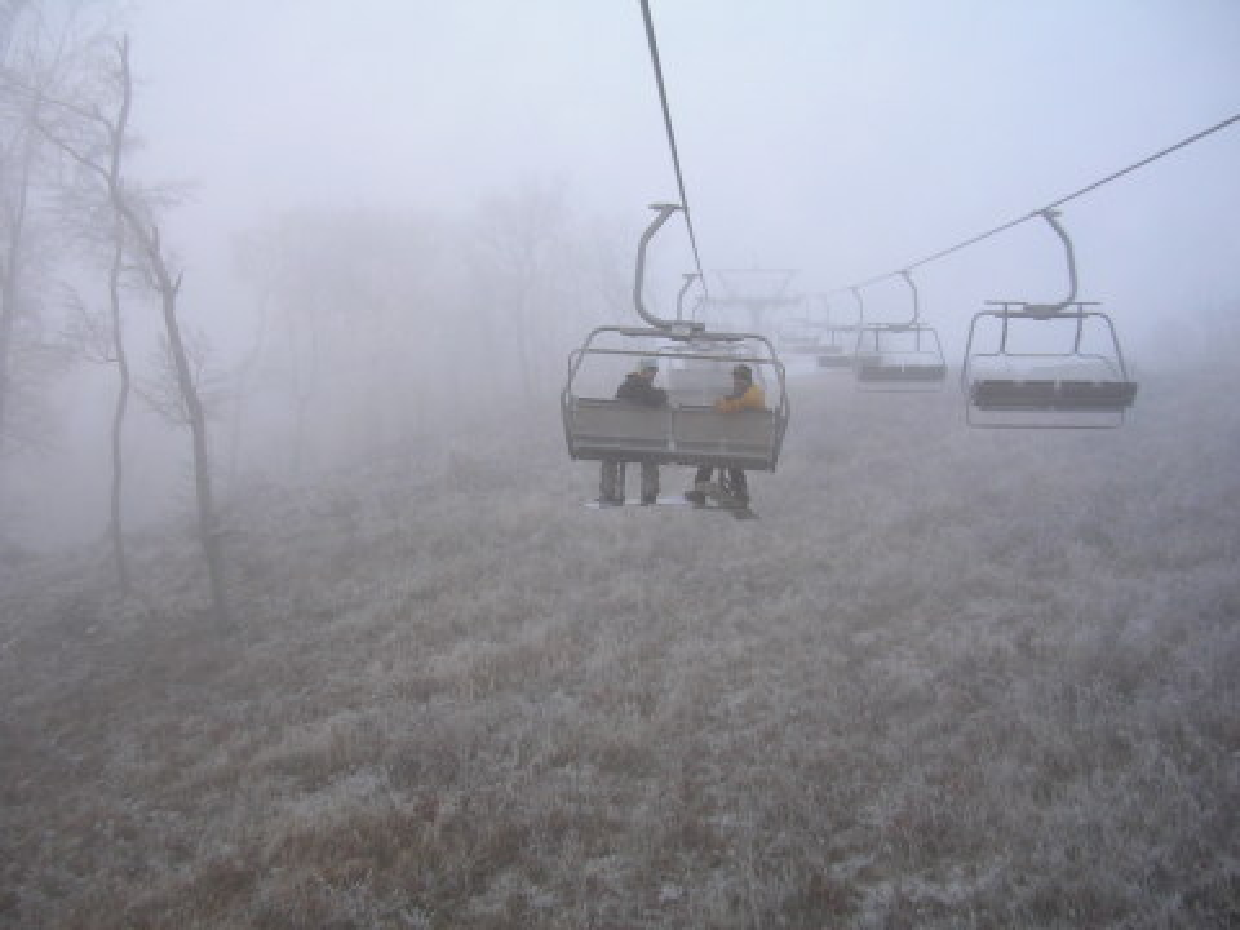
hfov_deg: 49.0
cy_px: 465
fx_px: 1361
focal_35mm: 38
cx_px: 620
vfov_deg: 37.7
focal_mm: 5.8
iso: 50
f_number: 2.8
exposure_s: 1/30
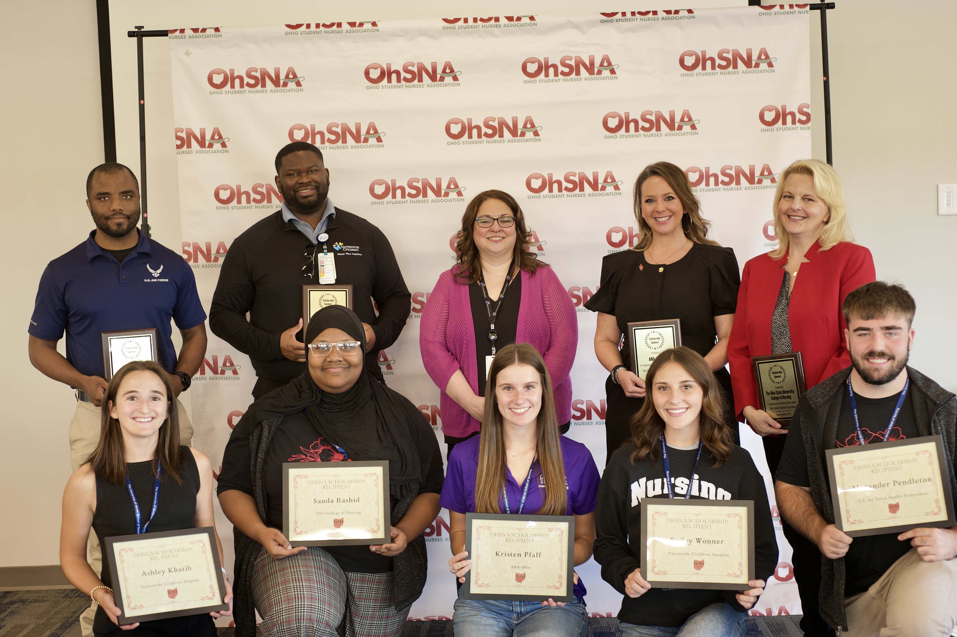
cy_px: 318
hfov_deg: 39.6
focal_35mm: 50
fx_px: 1328
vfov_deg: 27.0
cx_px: 478
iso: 250
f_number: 4
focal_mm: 50
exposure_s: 1/15
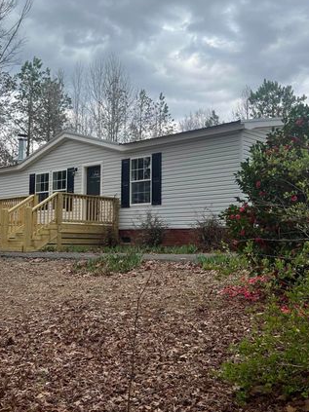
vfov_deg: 45.7
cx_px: 130
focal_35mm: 41
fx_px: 488
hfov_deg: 35.0
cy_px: 189
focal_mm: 5.7
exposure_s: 1/2513
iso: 50
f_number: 1.5
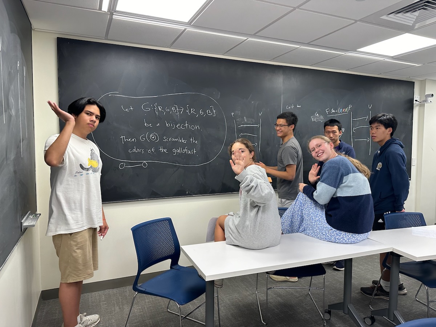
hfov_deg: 71.6
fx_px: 302
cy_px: 164
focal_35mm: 24
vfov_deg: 56.8
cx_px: 218
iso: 160
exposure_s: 1/120
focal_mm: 6.86
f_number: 1.78
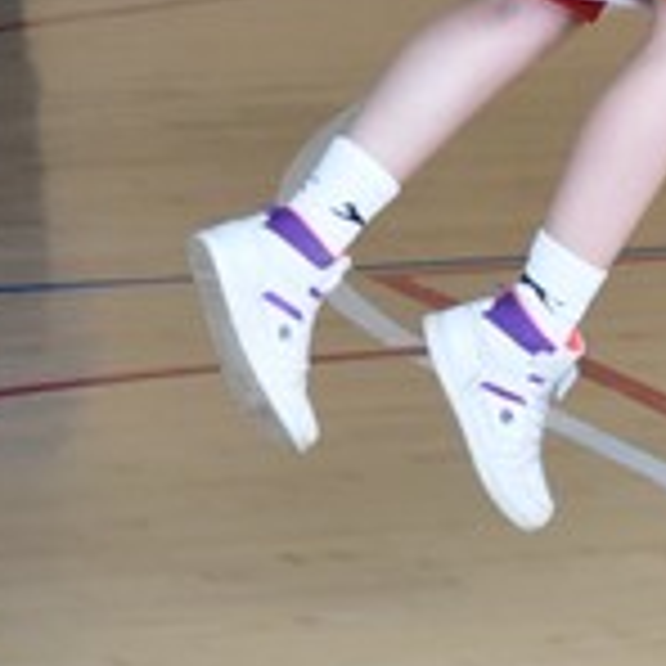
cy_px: -322
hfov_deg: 4.7
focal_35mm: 368
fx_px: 8010
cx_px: 1526
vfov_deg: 4.7
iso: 3200
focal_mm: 78
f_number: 4
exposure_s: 1/1250
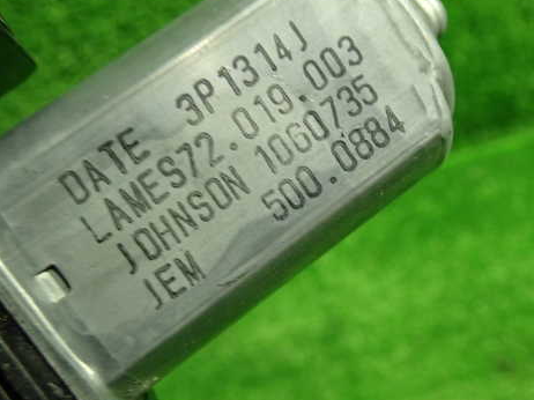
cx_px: 270
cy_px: 197
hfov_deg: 47.9
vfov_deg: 36.8
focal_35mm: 39
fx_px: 601
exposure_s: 1/30
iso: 320
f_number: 2.3
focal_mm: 5.4
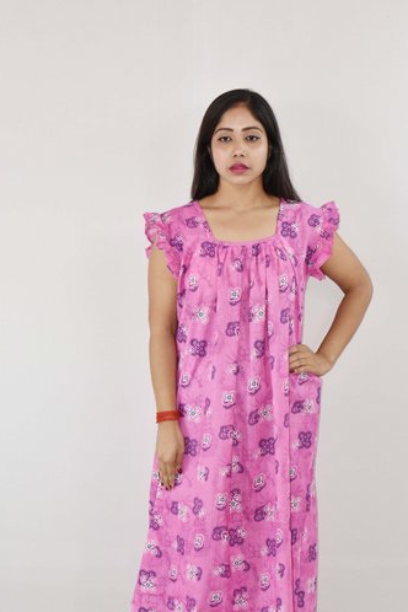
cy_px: 364
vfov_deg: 25.0
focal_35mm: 81
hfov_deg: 16.9
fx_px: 1377
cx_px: 210
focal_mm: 42
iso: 360
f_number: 5.6
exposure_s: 1/125
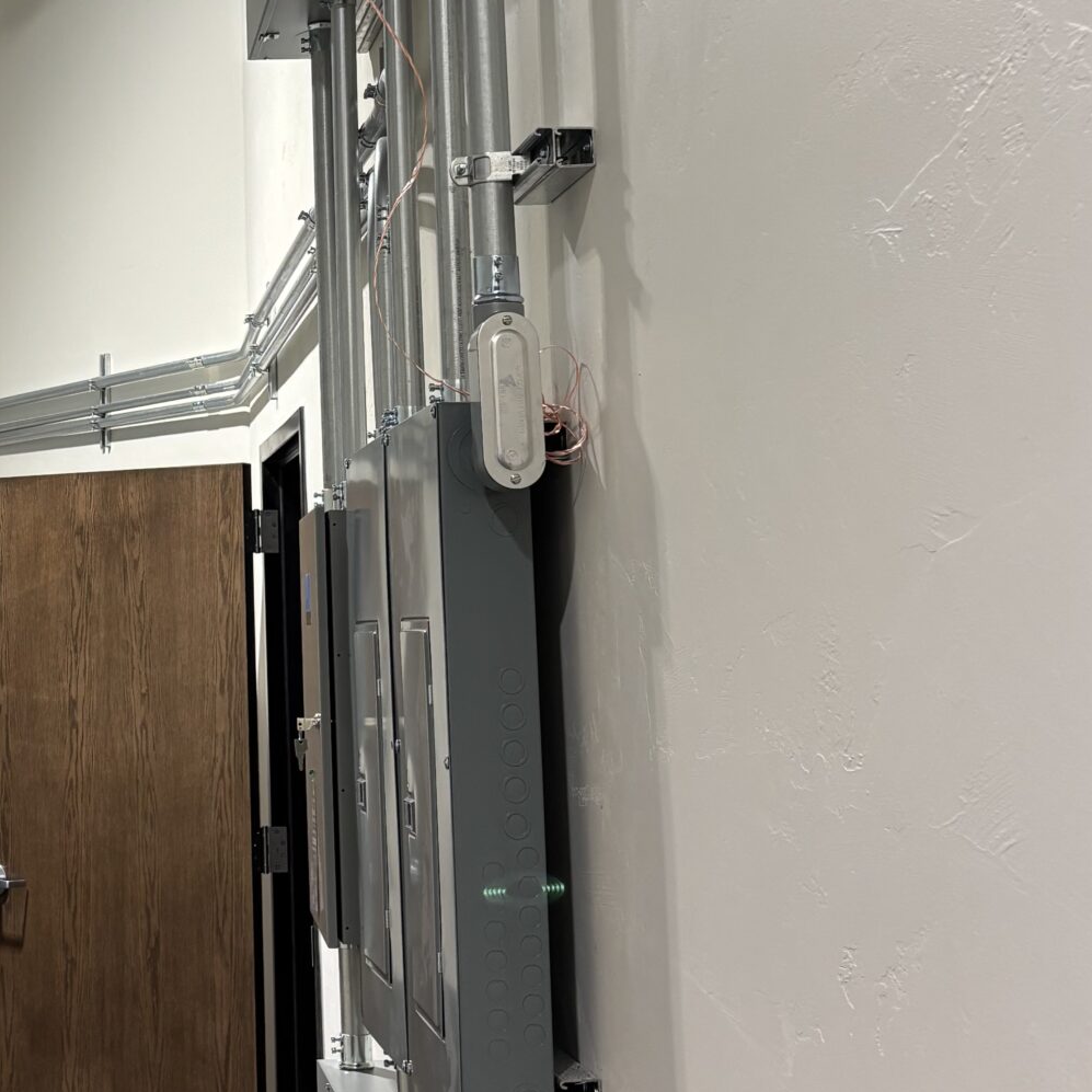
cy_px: 272
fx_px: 2106
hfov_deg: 28.0
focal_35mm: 59
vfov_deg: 28.6
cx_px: 103
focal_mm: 5.96
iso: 125
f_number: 1.6
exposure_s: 1/120
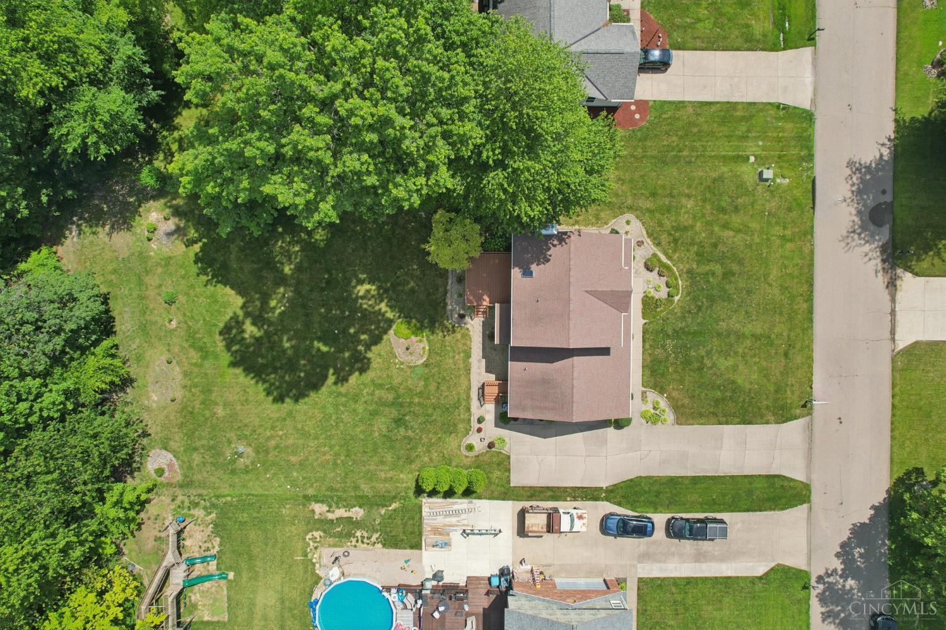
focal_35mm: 22
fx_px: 578
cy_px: 315
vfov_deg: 57.2
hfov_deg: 78.6
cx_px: 473
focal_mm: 8.4
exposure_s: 1/1500
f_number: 2.8
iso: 100
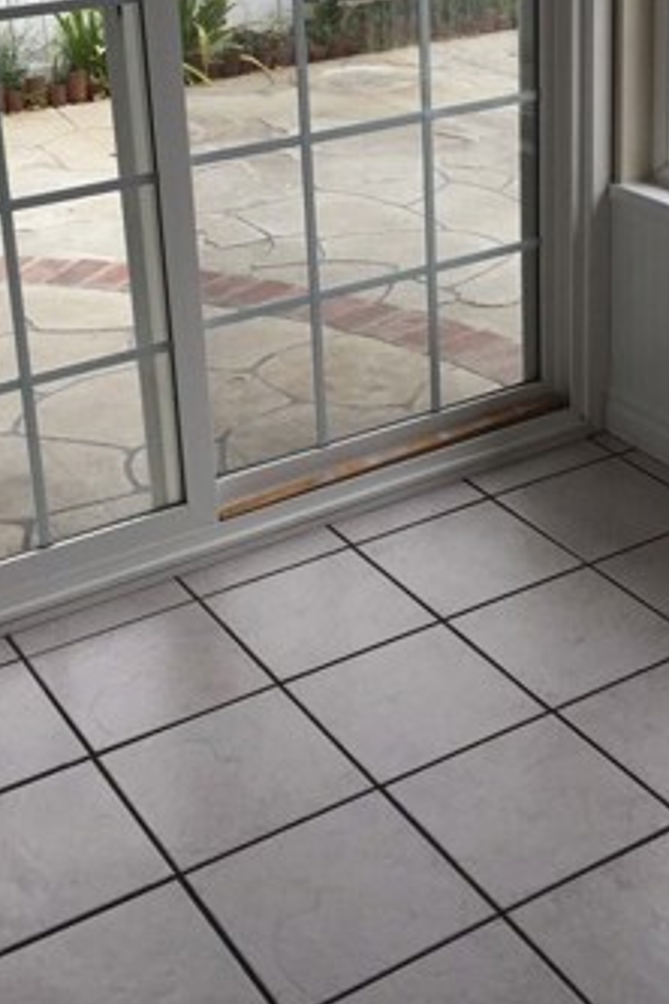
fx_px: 1617
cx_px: 455
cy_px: 256
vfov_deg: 33.8
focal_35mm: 58
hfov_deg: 23.3
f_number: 2.2
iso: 32
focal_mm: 4.15
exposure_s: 1/682
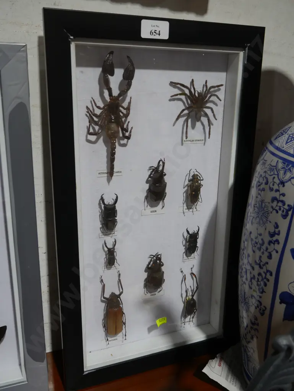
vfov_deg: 53.9
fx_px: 385
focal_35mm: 34
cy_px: 196
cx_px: 147
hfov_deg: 41.8
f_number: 4
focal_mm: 17
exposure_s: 1/60
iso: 250
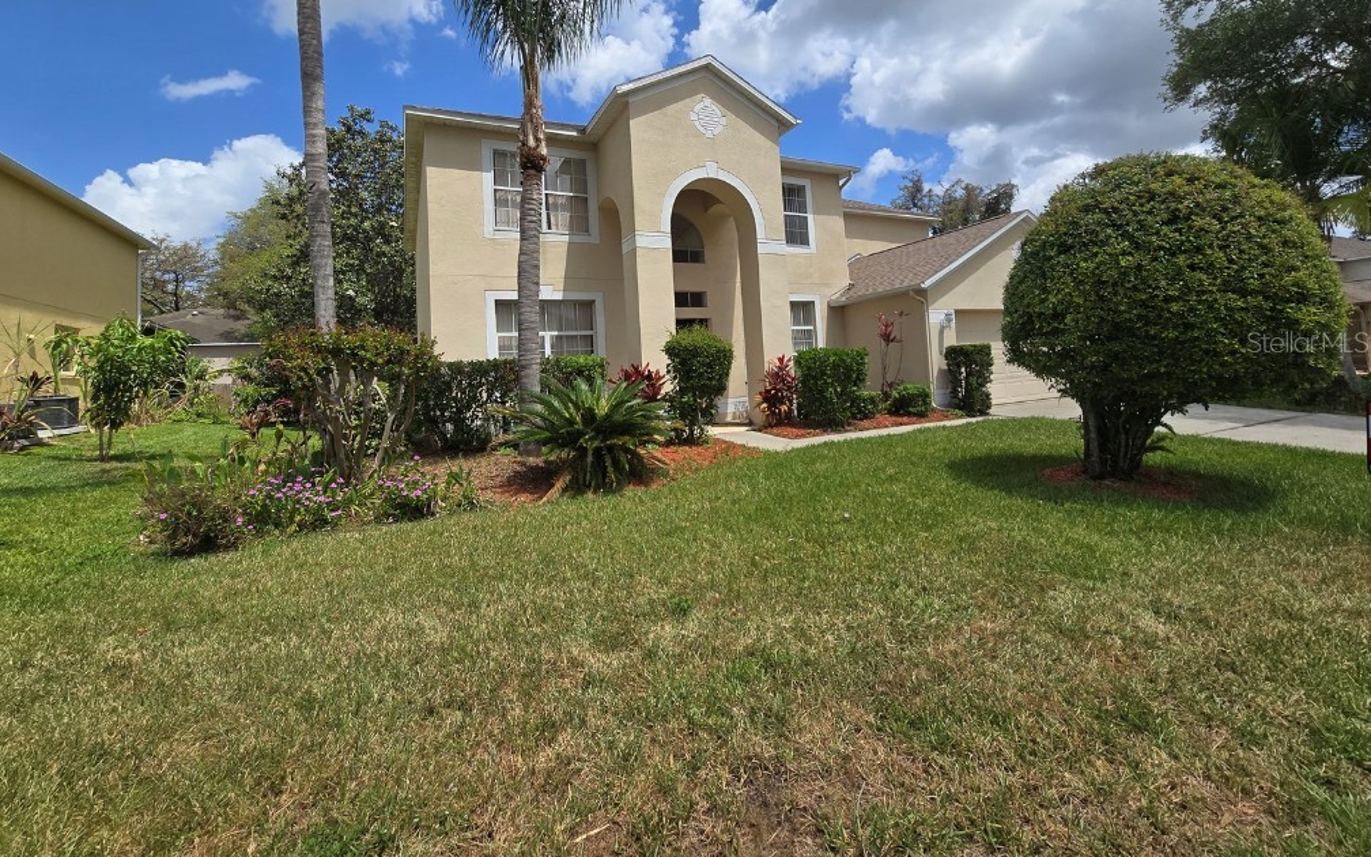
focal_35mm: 14
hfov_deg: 105.3
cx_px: 679
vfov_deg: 77.7
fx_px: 523
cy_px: 341
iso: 50
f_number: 2.2
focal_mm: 2.2
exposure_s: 1/2790
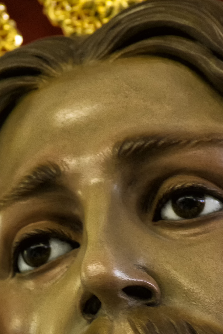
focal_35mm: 113
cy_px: 307
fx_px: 1050
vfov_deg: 17.8
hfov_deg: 12.1
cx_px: 117
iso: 800
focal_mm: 32
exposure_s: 1/10
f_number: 2.8
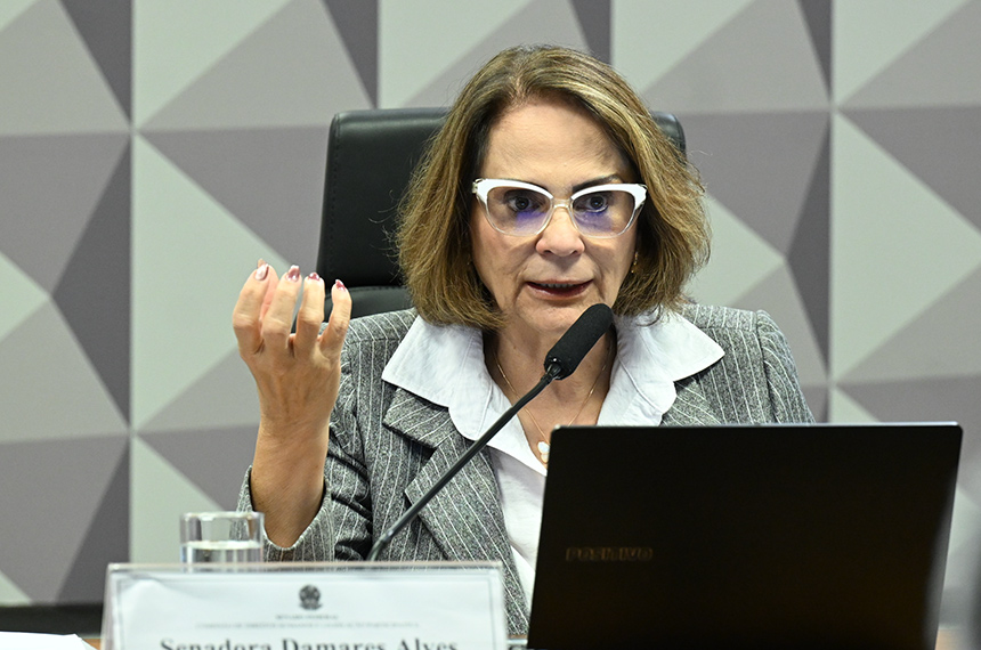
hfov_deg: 6.9
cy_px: 325
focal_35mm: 300
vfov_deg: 4.6
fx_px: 8160
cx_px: 490
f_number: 4
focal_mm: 200
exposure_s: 1/160
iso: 2500
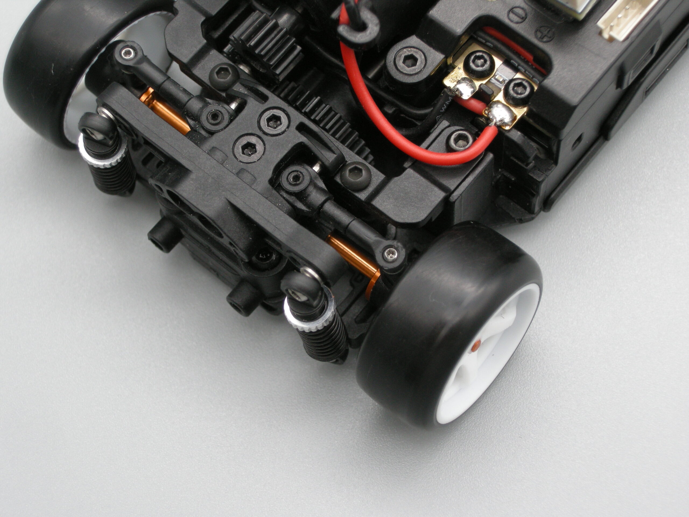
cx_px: 344
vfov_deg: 16.6
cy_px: 258
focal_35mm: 89
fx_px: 1771
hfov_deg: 22.0
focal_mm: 18.6
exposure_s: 1/58.5
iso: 120
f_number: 4.3
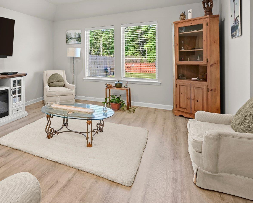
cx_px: 82
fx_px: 172
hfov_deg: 70.3
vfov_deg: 58.6
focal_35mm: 23
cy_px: 58
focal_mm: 14
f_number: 10
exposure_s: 1/2
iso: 200
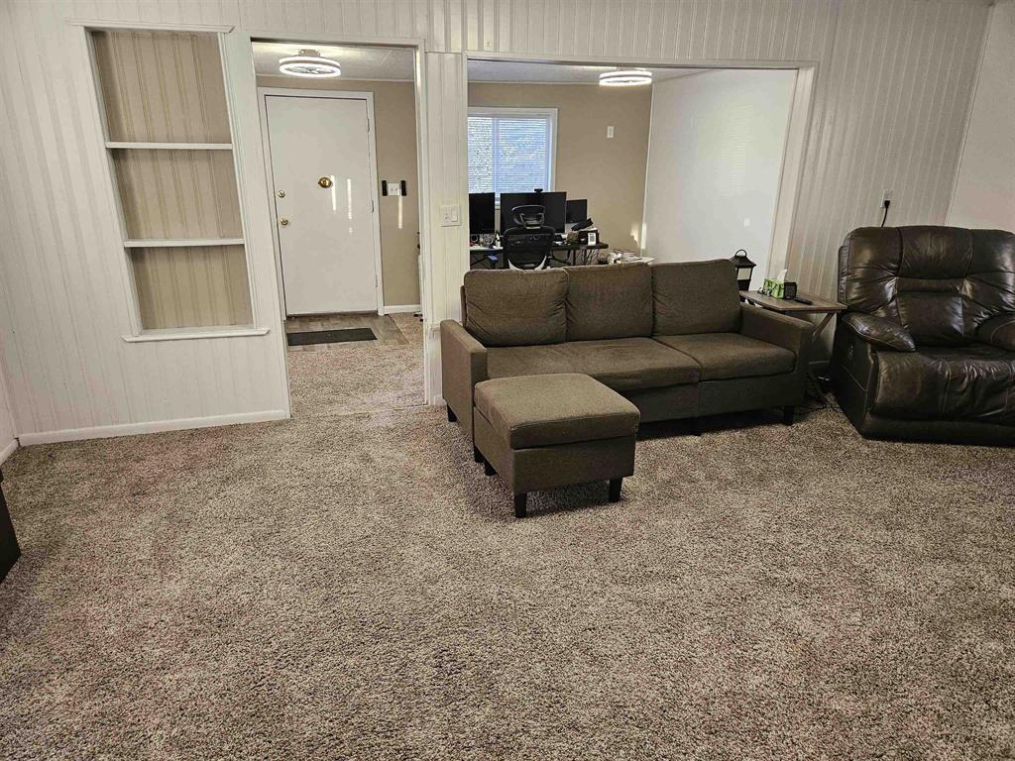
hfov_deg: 73.9
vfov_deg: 58.9
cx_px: 508
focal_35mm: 23
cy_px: 380
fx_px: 674
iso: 320
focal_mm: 5.4
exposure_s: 1/120
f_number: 1.8
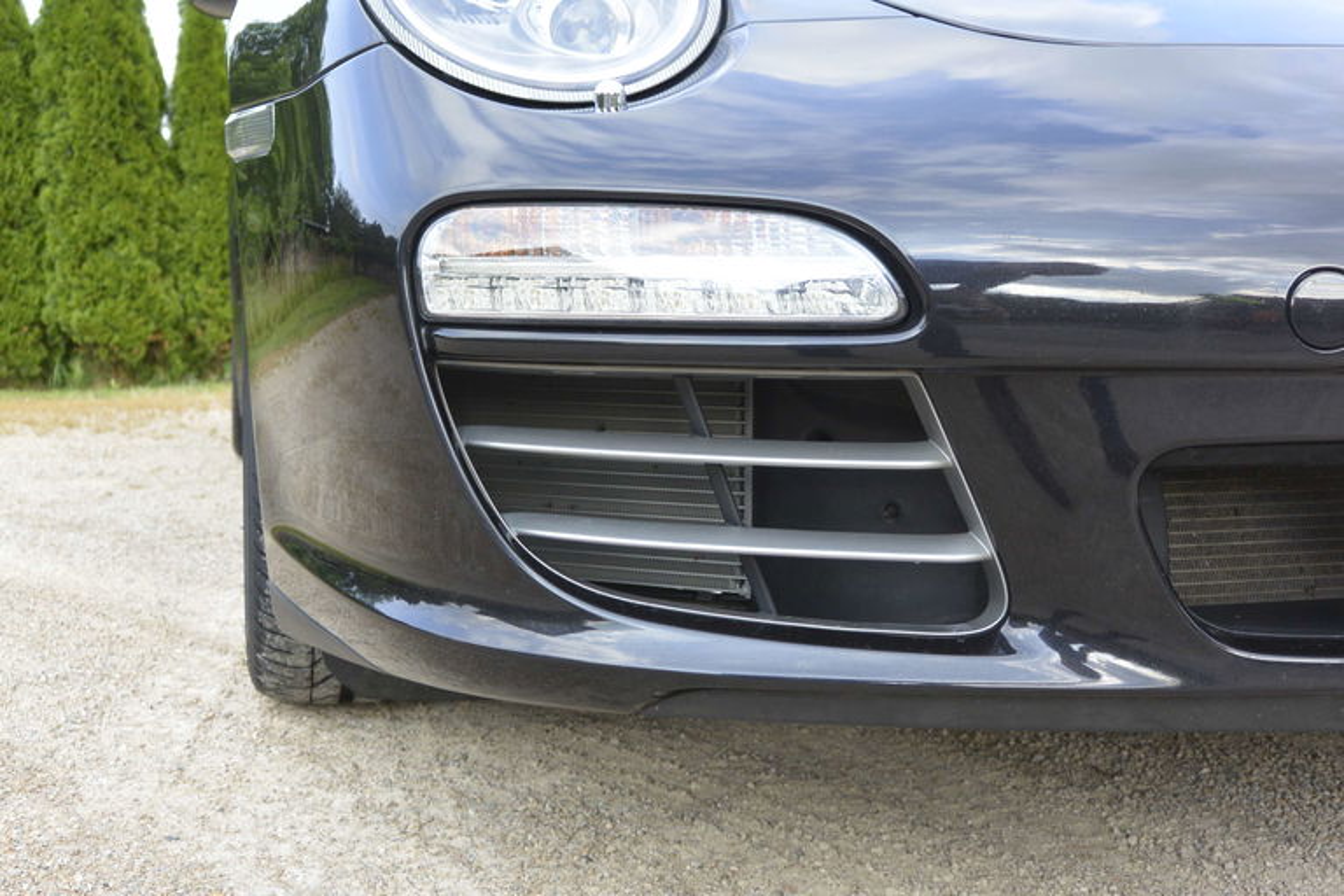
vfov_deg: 30.5
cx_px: 672
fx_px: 1643
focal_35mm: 44
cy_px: 448
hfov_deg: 44.5
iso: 200
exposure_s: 1/200
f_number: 4.2
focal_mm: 16.3
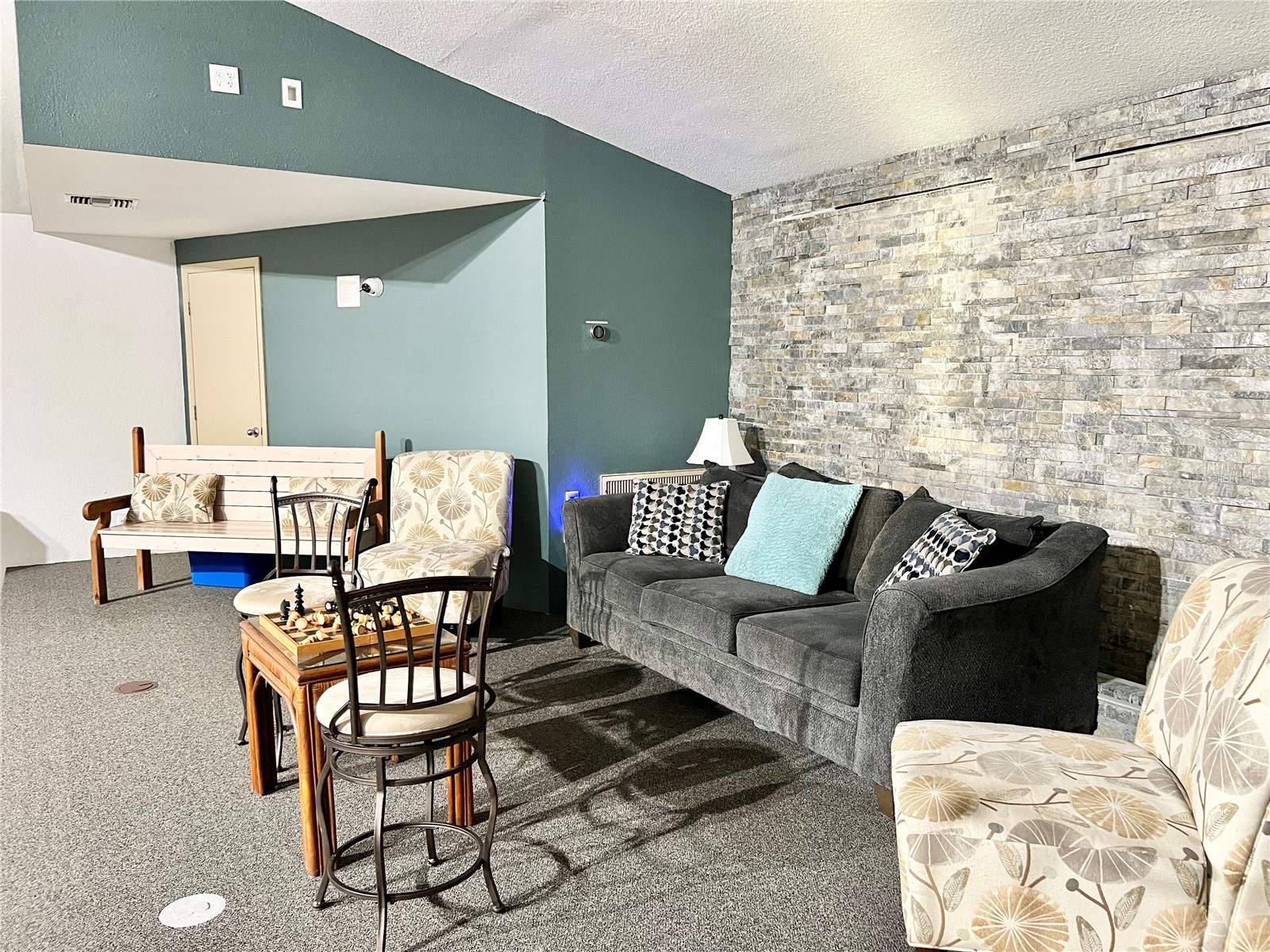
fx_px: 954
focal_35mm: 26
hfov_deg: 67.3
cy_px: 476
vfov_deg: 53.1
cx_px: 635
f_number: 1.5
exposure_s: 1/60
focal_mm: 5.7
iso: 400
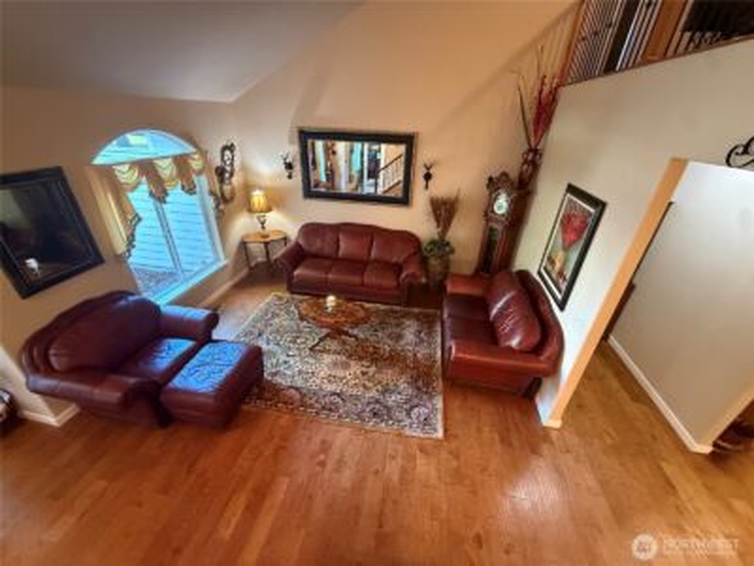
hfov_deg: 102.1
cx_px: 377
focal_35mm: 14
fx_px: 305
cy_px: 283
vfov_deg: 85.7
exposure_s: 1/40
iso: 1000
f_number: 2.2
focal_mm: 2.22
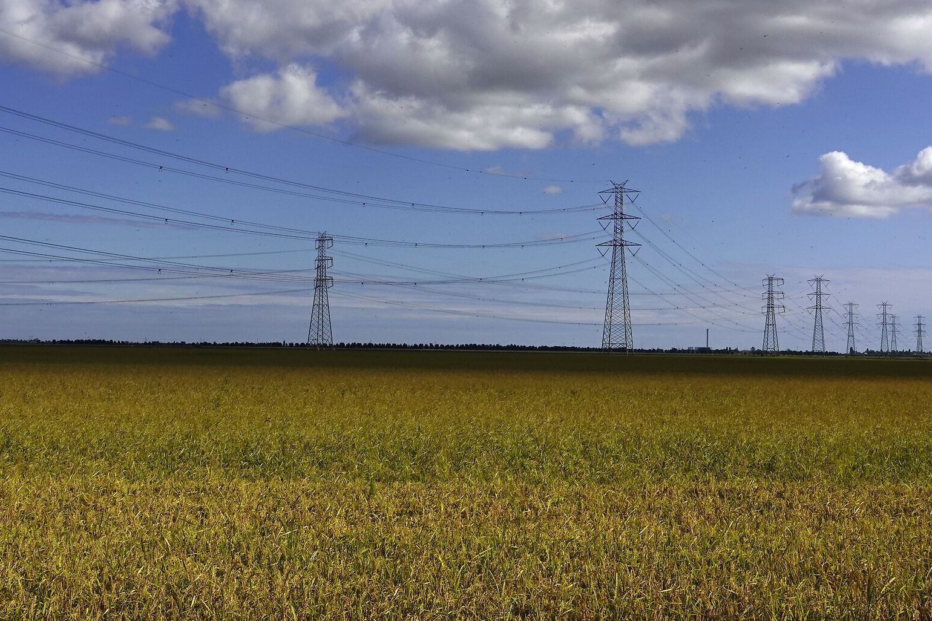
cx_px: 453
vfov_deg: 25.5
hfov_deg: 37.5
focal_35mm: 53
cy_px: 263
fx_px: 1372
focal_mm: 12.63
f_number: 7.1
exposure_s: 1/1000
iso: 100
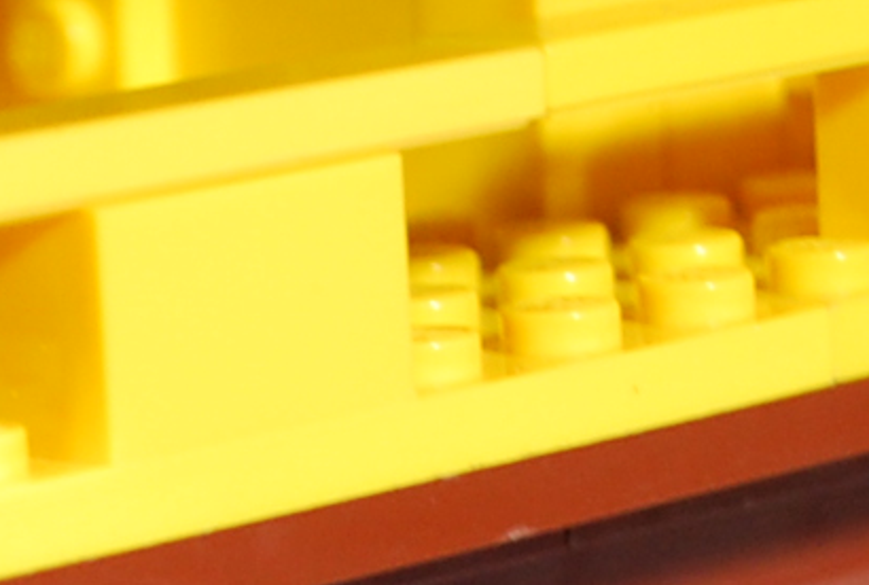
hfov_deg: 8.0
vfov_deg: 5.3
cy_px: 1291
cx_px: -197
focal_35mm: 254
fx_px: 6149
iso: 280
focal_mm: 24
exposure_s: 1/30
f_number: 4.2
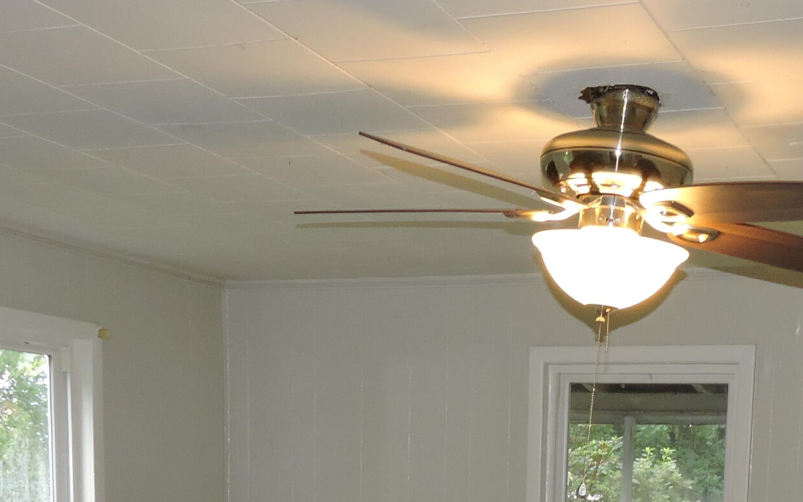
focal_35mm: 61
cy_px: 718
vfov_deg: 19.1
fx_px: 1335
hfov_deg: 33.3
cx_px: 514
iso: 200
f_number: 3.3
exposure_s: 1/30
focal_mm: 4.3
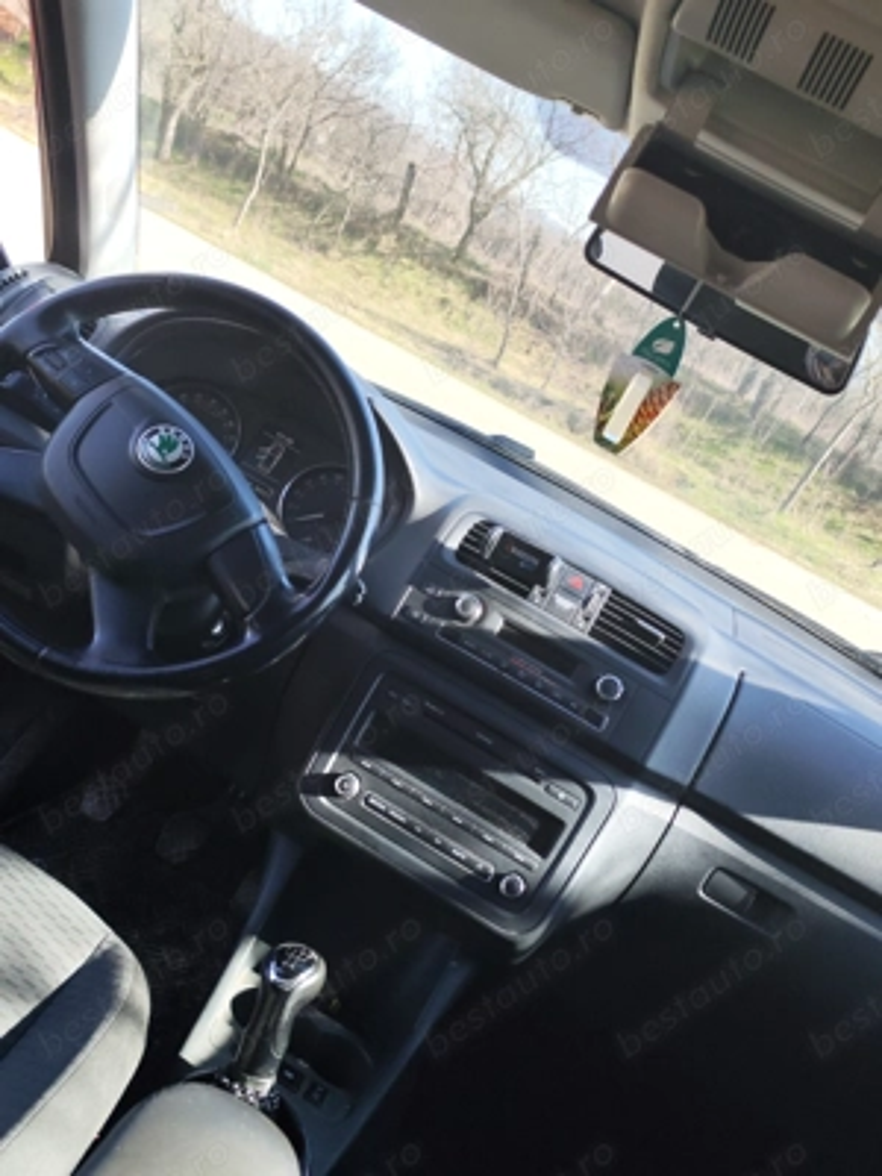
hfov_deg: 44.2
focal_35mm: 32
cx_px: 441
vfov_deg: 56.8
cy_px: 588
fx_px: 1087
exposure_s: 1/159
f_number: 1.65
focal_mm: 6.19
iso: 50
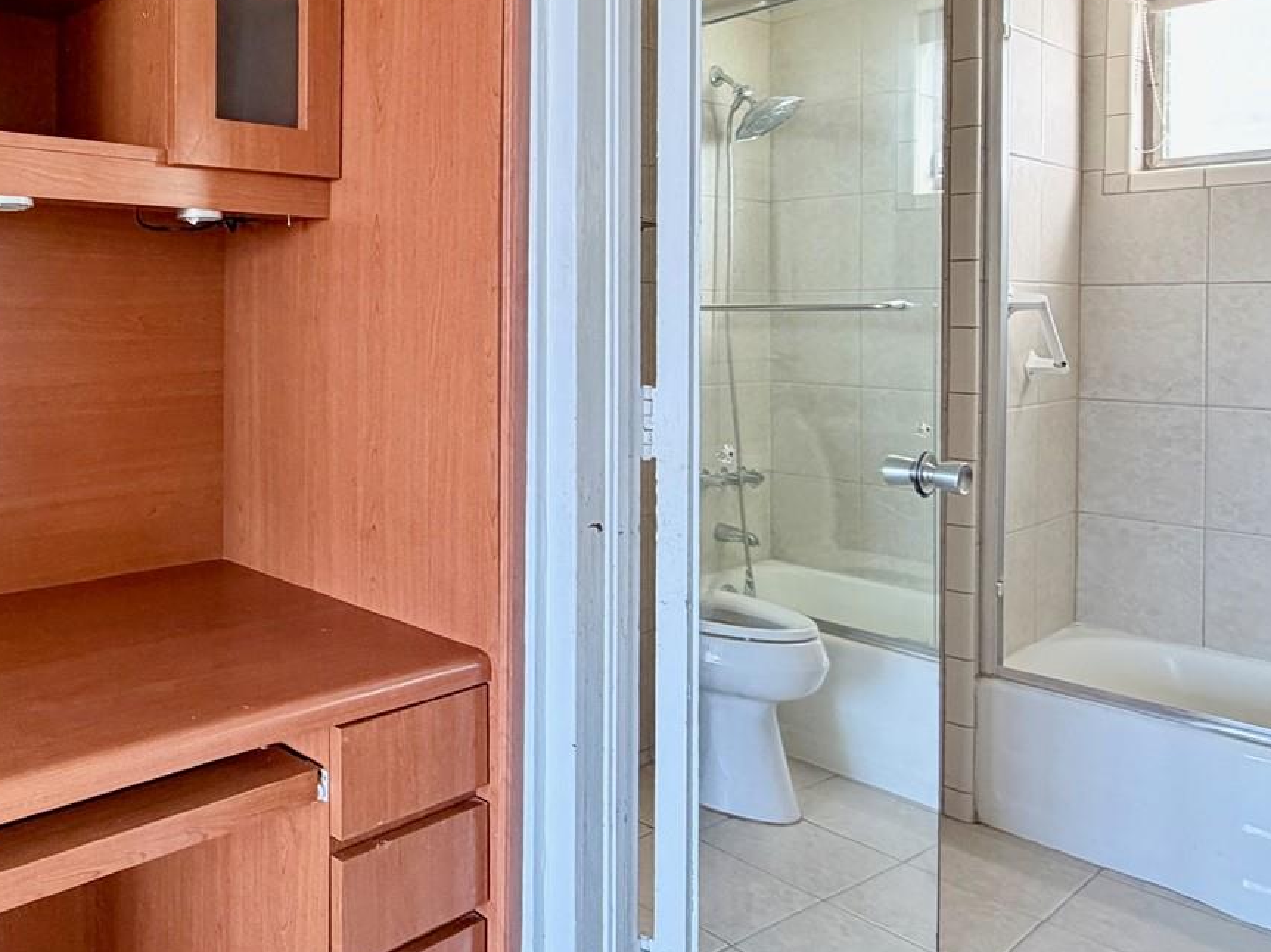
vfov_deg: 51.0
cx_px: 215
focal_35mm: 26
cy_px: 248
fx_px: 954
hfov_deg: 60.6
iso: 320
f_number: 2.2
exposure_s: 1/63
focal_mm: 2.22
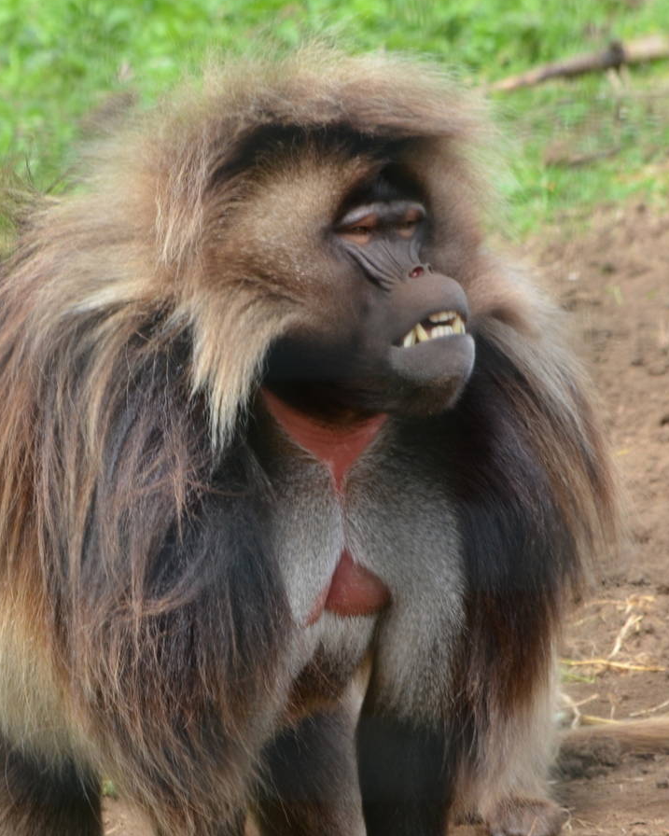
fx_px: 31056
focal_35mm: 1255
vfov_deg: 1.5
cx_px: 234
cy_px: 606
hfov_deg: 1.2
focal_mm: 500
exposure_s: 1/125
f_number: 16
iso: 640
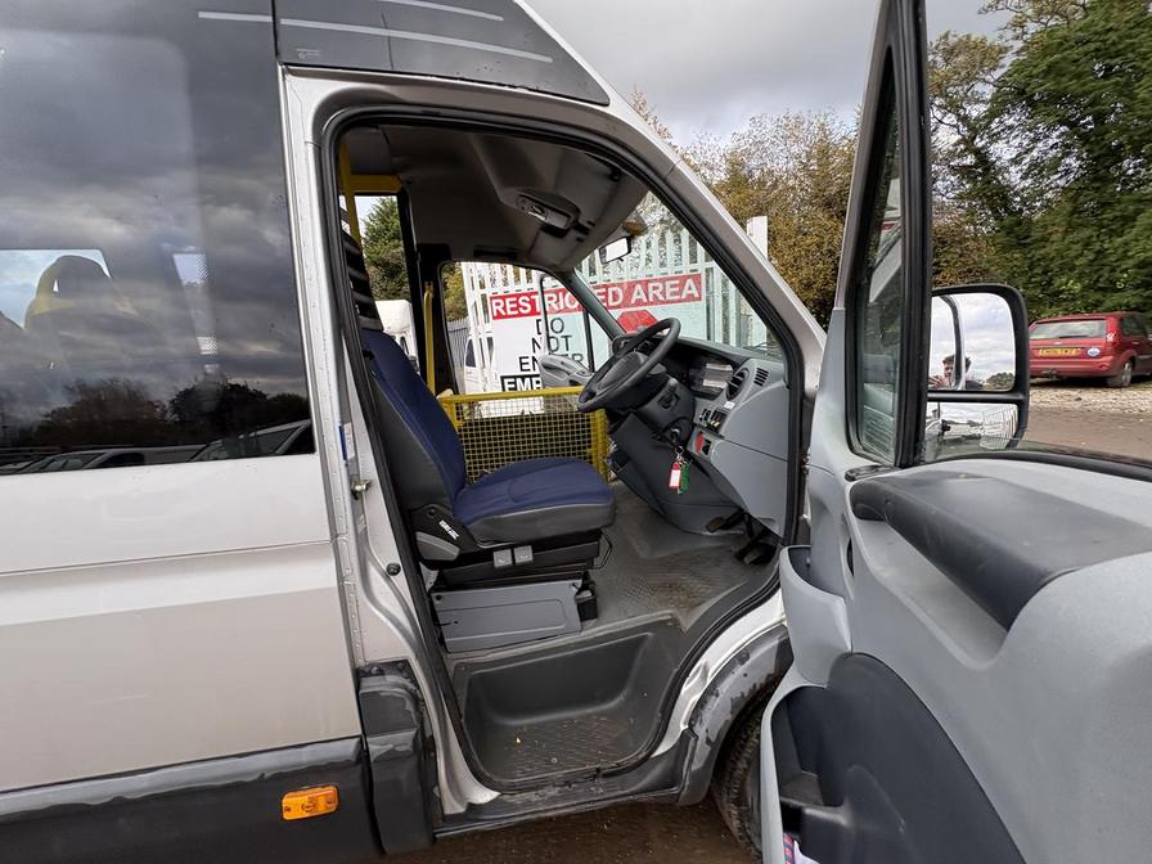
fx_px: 466
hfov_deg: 102.1
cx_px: 576
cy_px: 432
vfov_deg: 85.7
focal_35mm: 14
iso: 50
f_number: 2.2
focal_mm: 2.22
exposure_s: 1/118
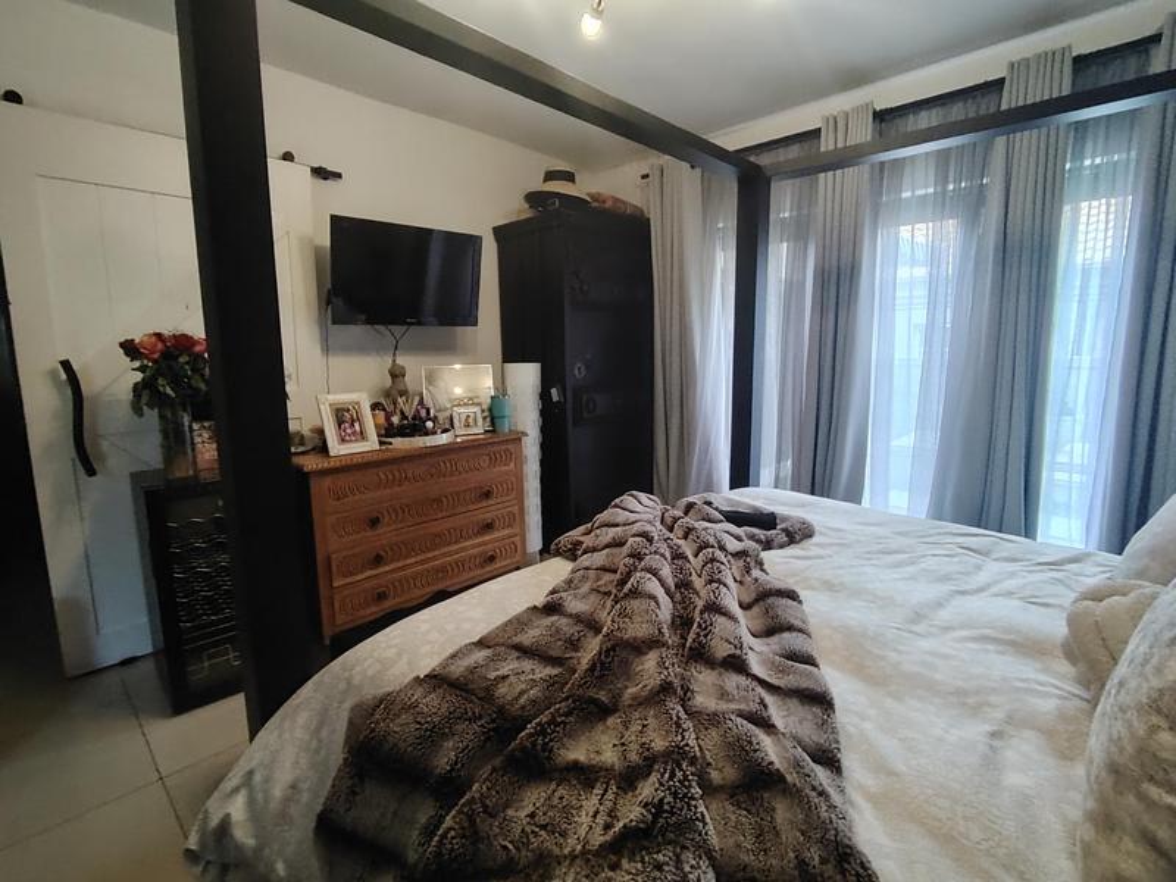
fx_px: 578
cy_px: 441
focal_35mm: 17
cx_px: 588
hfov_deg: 91.0
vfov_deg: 74.7
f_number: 2.2
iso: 331
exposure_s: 1/33.3
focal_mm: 1.42
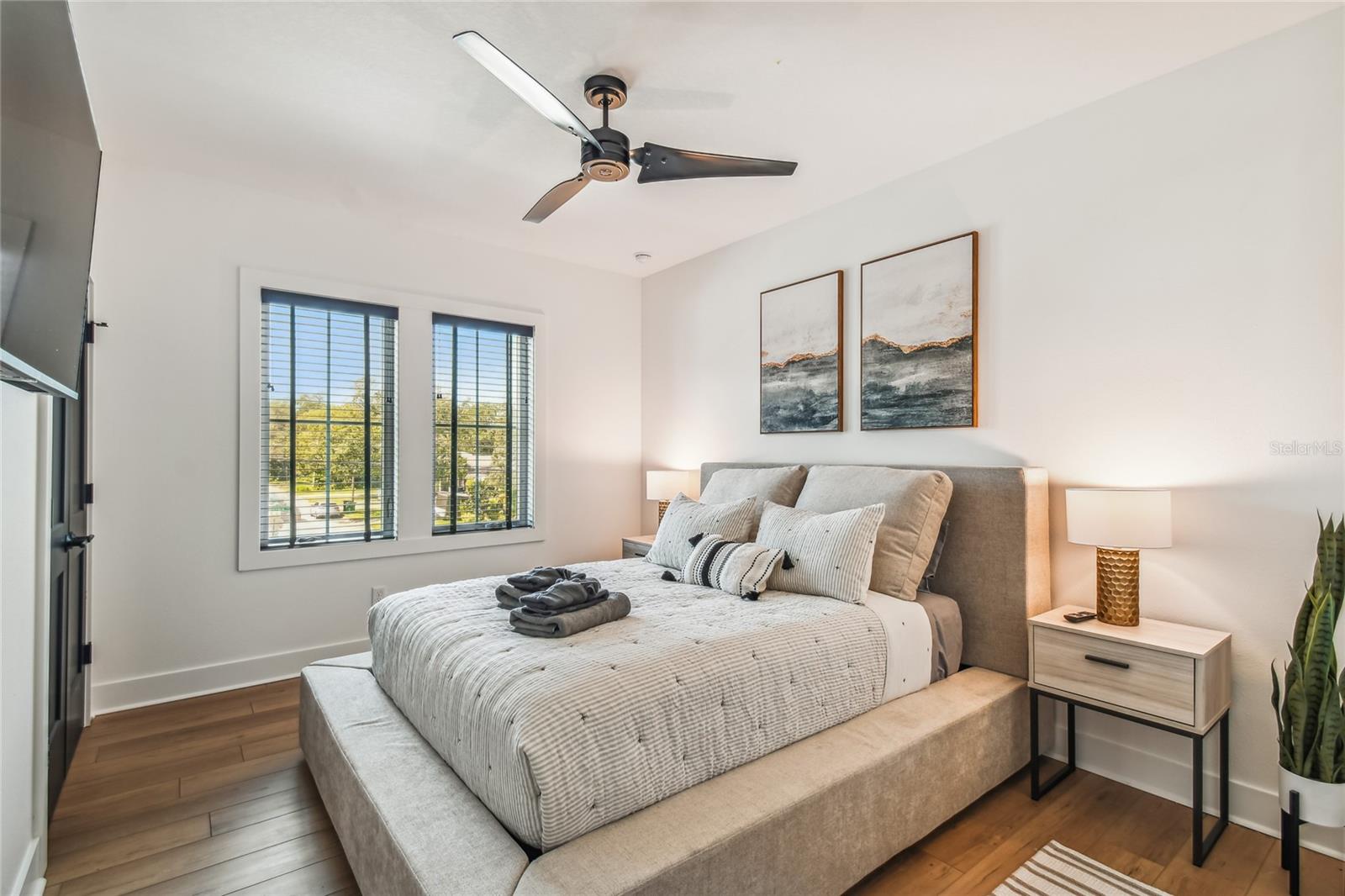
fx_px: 560
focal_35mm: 15
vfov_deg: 77.3
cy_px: 448
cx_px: 672
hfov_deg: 100.4
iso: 100
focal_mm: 10
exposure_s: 1/2.5
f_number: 7.1
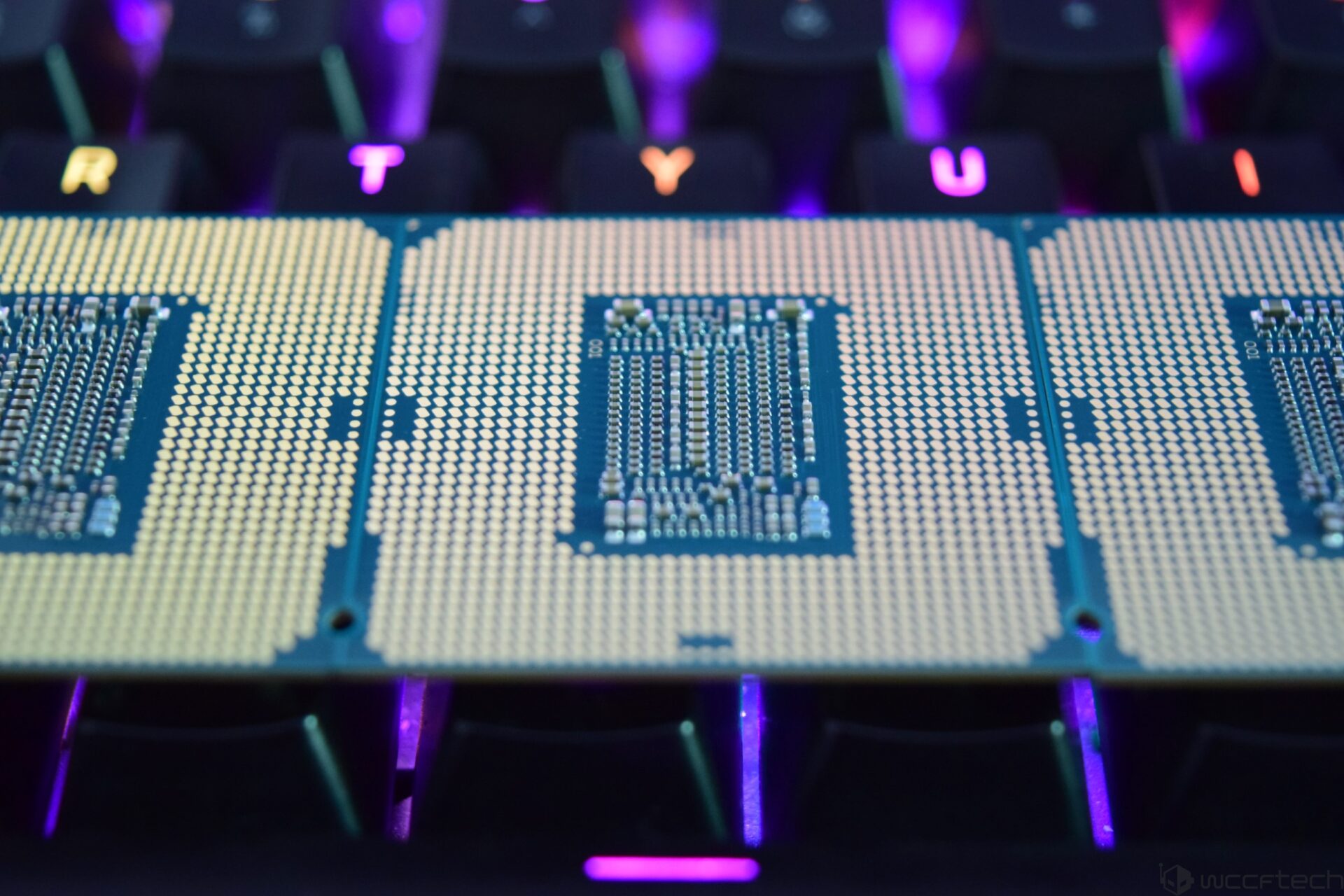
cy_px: 448
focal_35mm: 68
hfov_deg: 29.9
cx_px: 672
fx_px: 2520
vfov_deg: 20.2
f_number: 5
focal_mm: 45
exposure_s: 1/10
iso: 2000
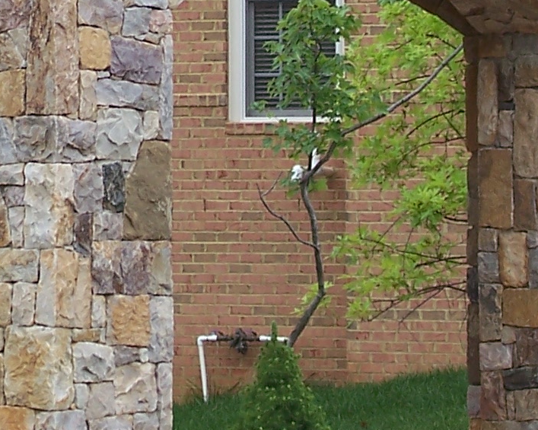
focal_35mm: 266
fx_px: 4234
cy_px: -24
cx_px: -72
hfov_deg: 7.2
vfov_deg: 5.8
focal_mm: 12.6
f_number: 3.2
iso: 64
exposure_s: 1/160
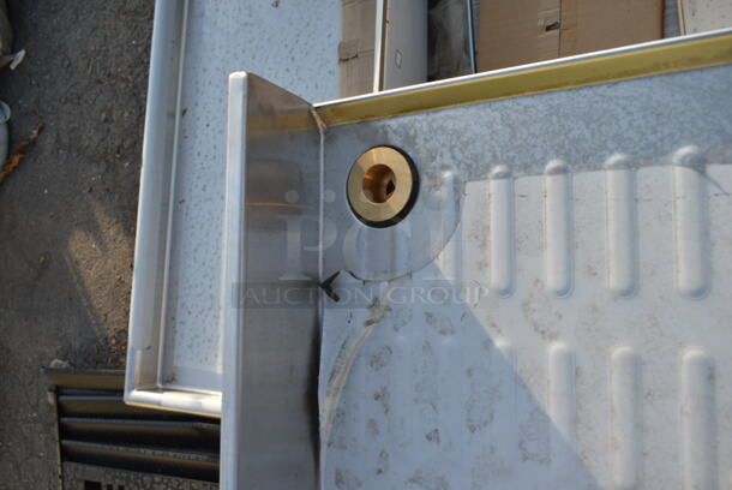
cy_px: 245
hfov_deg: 61.9
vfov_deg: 43.7
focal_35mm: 30
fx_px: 611
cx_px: 366
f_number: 6.3
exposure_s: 1/160
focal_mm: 20
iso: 100
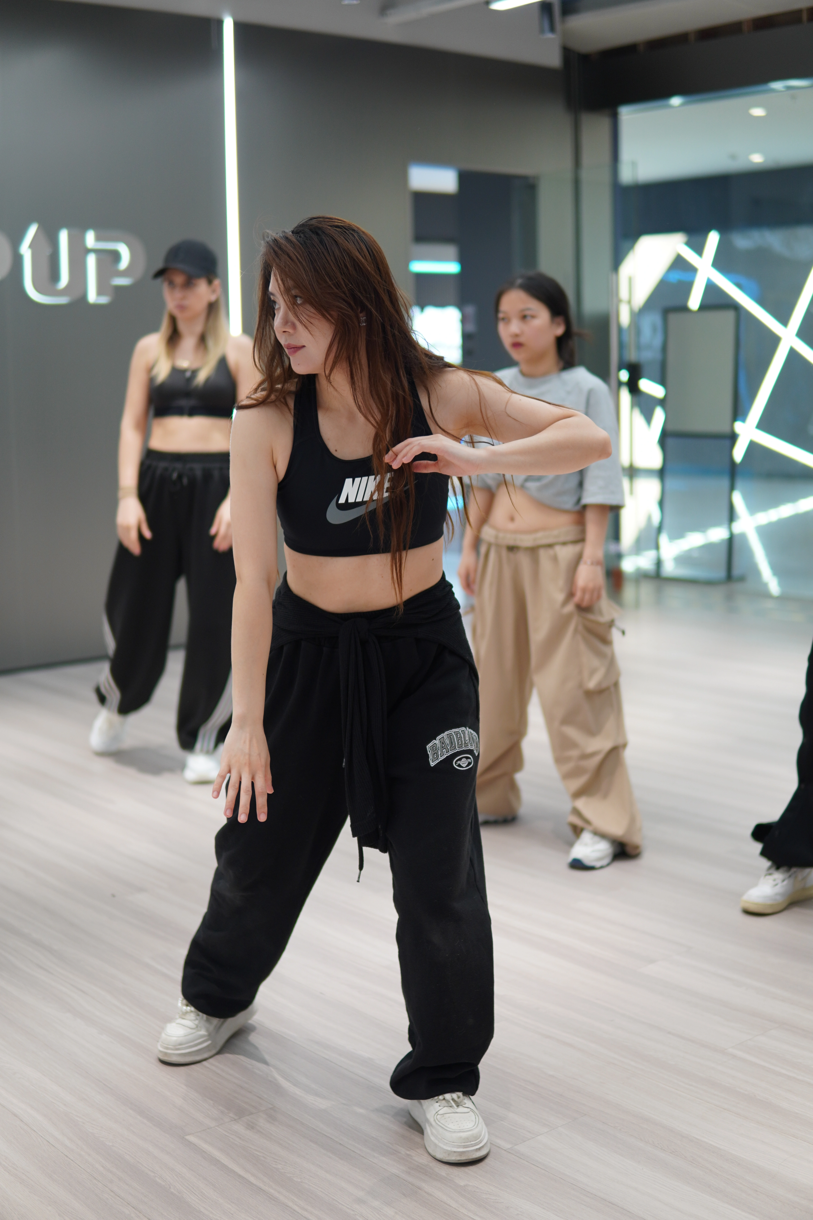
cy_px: 610
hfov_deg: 29.9
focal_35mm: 45
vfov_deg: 43.6
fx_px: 1524
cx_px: 406
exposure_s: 1/250
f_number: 1.4
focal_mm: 30
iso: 125
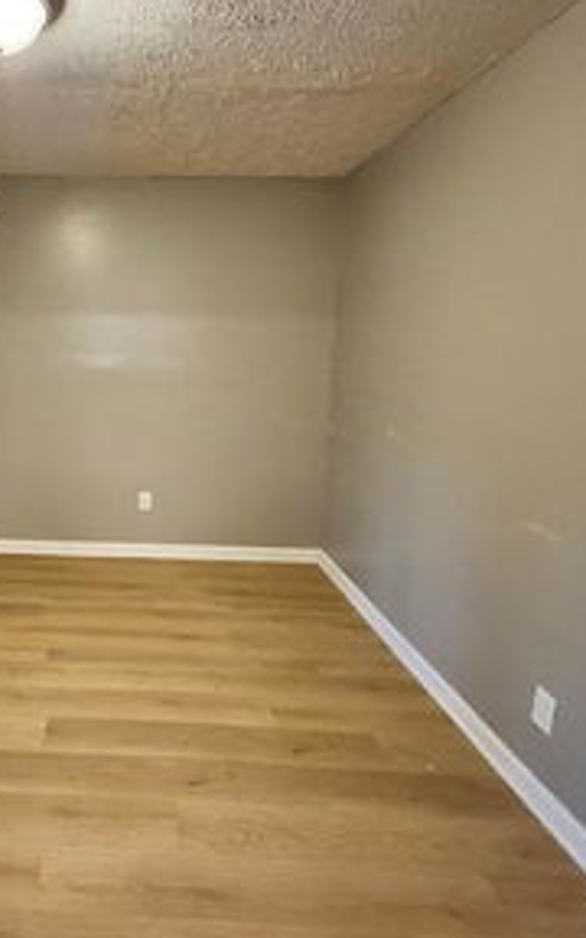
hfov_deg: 51.0
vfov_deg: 79.5
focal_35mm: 22
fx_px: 562
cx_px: 103
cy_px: 436
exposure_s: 1/60
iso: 1000
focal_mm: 2.22
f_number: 2.2
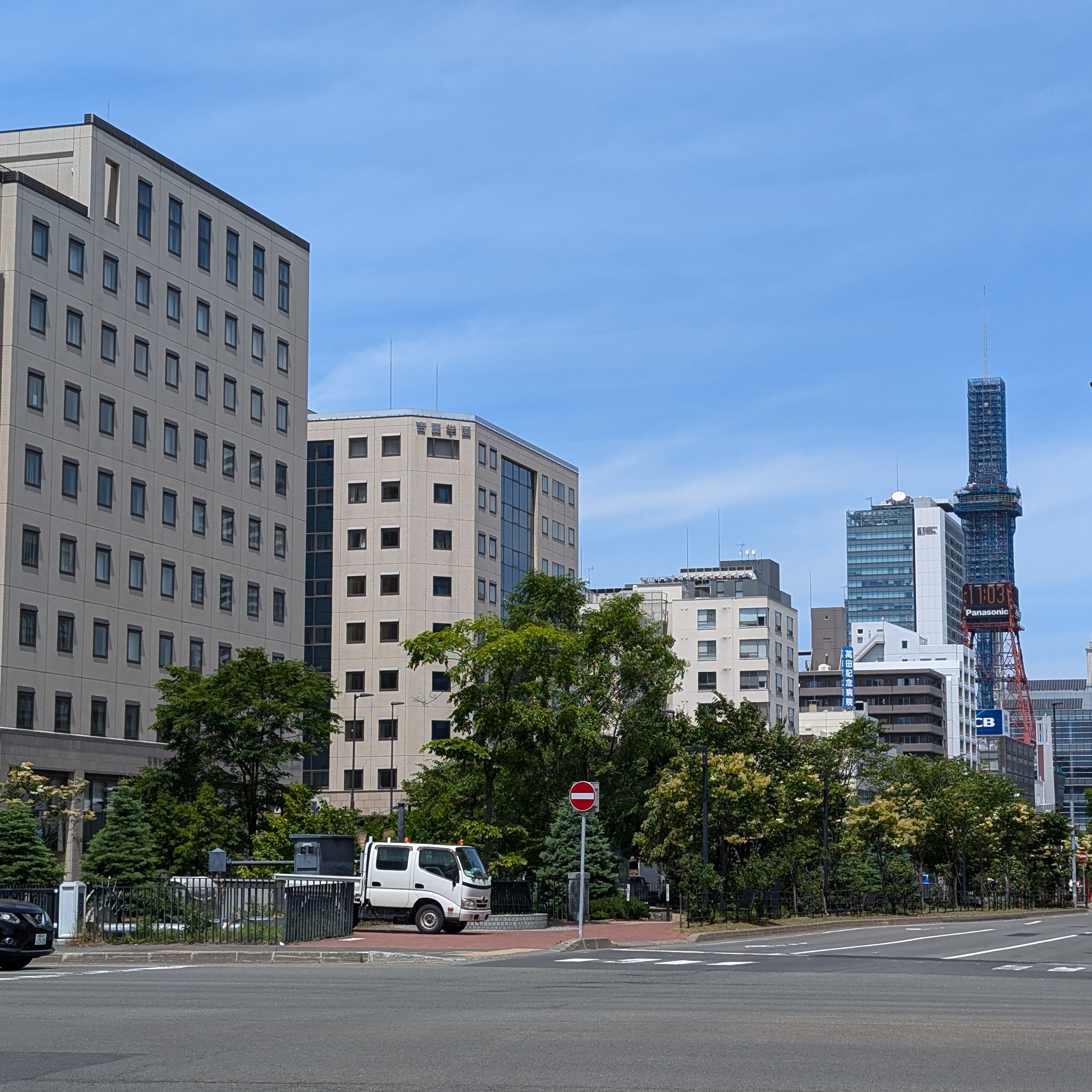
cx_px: 664
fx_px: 2070
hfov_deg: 29.5
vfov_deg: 29.6
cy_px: 546
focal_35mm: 58
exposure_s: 1/1311
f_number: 1.68
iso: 23
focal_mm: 6.9
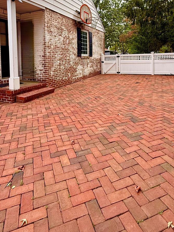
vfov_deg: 67.9
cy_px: 63
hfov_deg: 56.8
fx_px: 161
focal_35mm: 24
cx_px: 92
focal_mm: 2.22
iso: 64
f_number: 2.2
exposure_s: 1/809
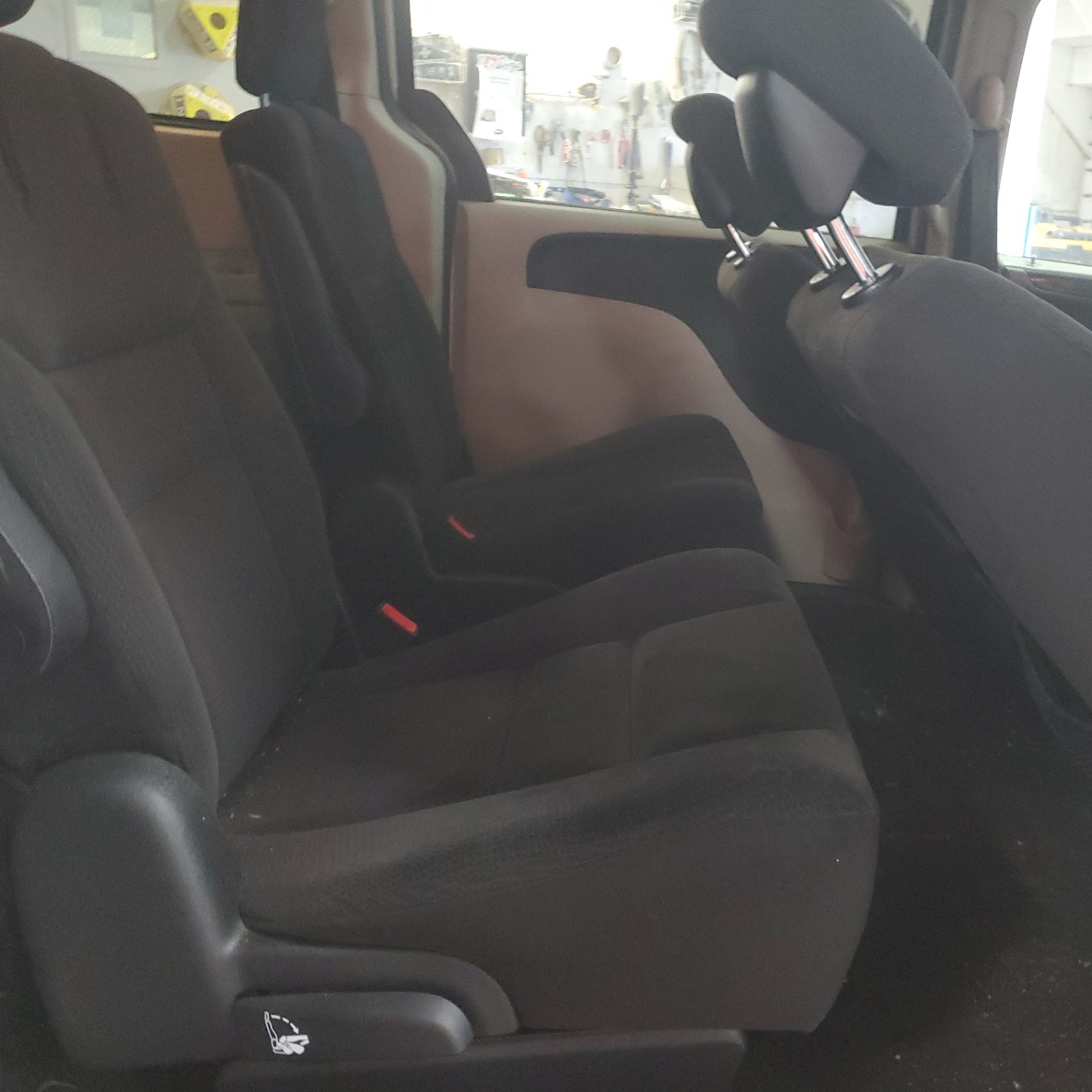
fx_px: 1106
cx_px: 695
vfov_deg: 52.5
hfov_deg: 51.9
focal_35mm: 31
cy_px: 551
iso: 353
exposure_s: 1/15
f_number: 1.5
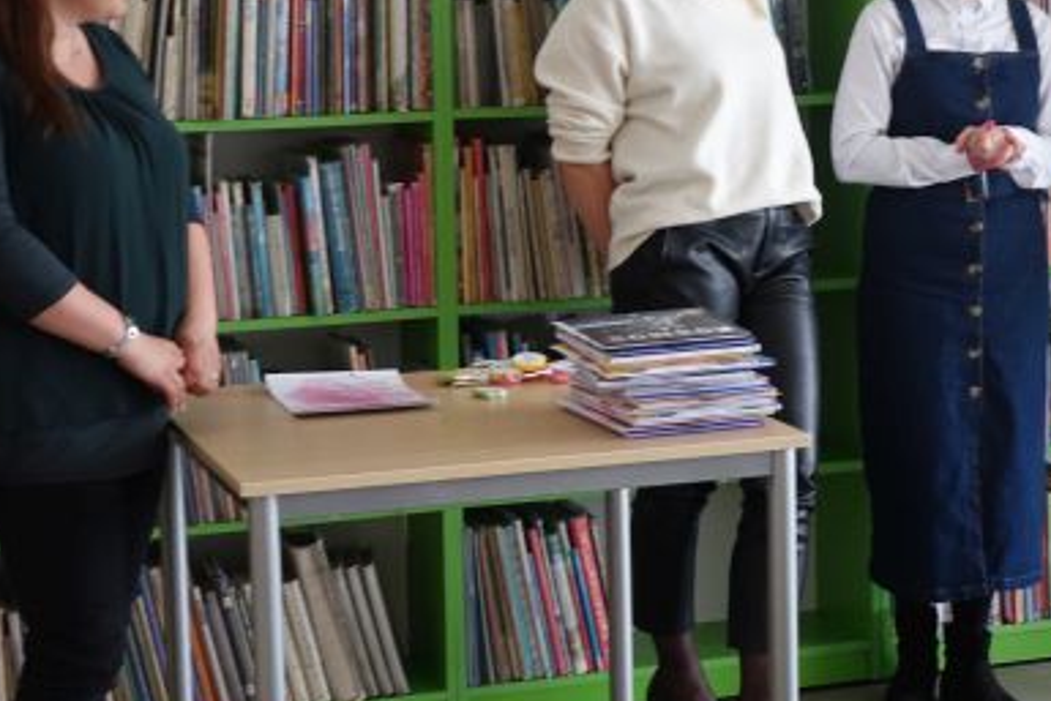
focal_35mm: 93
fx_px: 2716
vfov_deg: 14.7
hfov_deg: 21.8
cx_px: 743
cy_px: 266
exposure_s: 1/60
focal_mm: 20.6
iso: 500
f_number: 2.8
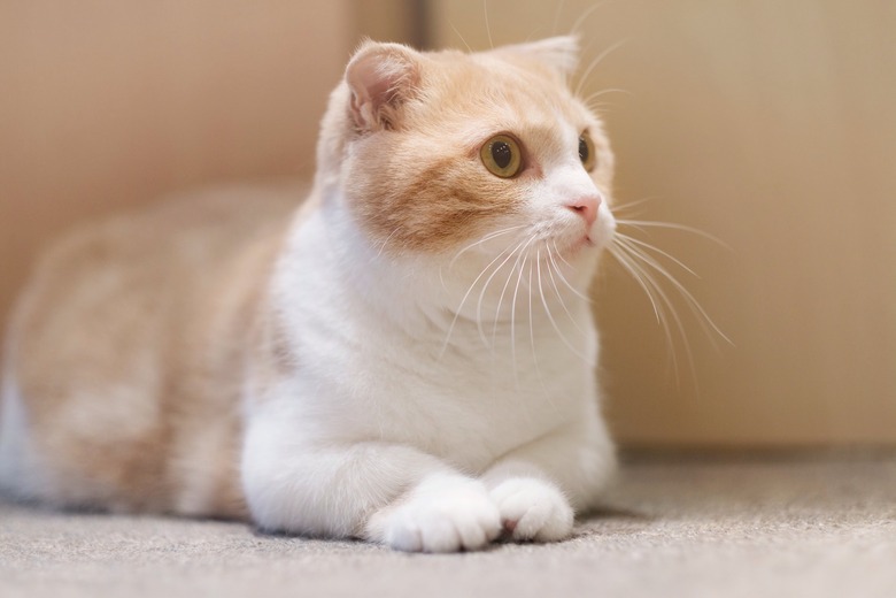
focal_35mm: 84
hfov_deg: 24.2
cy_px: 299
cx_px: 448
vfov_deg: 16.3
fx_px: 2091
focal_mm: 56
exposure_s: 1/480
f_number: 1.6
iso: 800
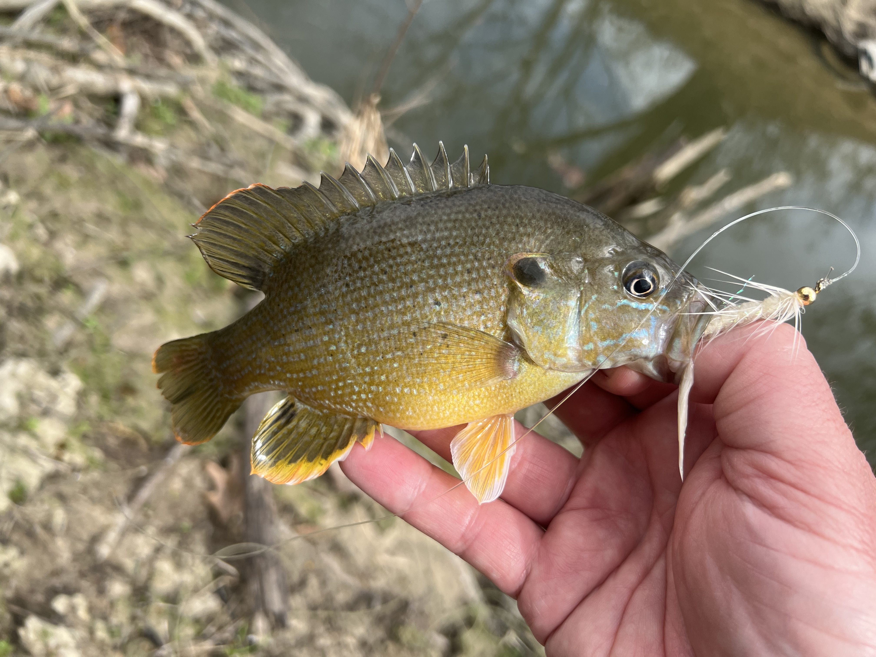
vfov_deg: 53.1
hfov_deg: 67.3
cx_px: 438
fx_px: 658
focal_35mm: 26
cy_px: 328
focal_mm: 5.7
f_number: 1.5
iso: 50
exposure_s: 1/1377
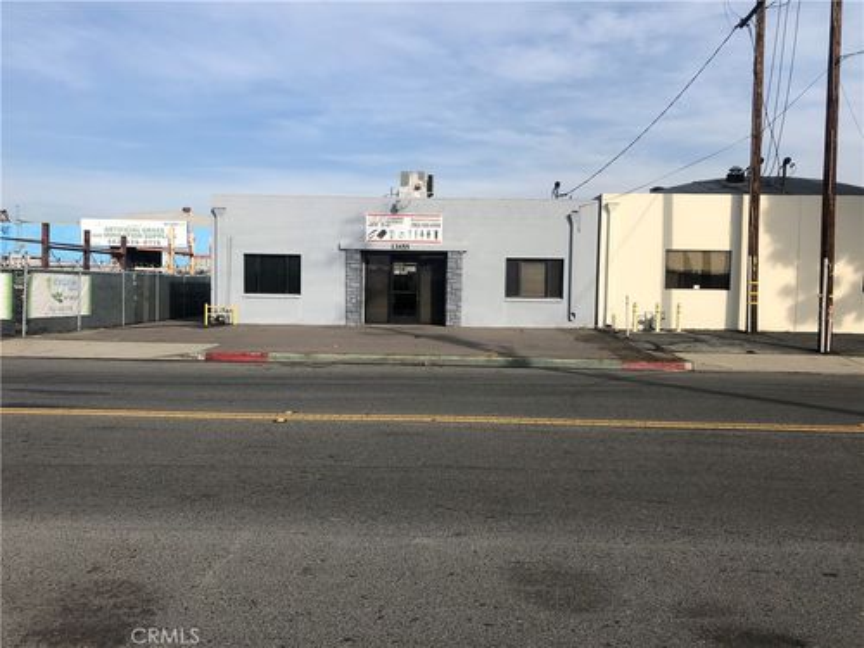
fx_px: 699
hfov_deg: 63.4
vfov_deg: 49.7
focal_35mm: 28
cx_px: 432
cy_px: 324
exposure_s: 1/2404
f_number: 1.8
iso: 20
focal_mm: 4
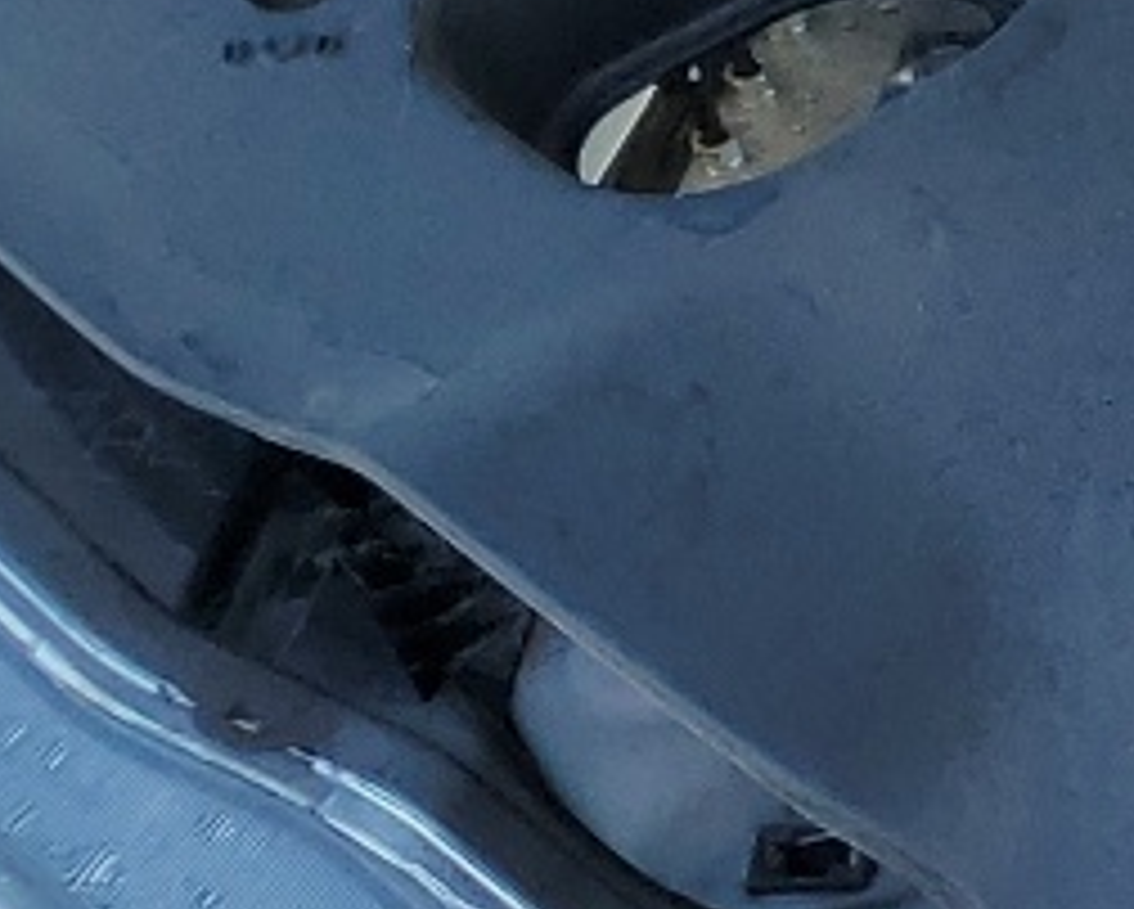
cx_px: 3330
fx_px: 5408
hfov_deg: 9.5
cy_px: 36
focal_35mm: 161
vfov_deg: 9.6
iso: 50
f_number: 1.5
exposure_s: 1/455
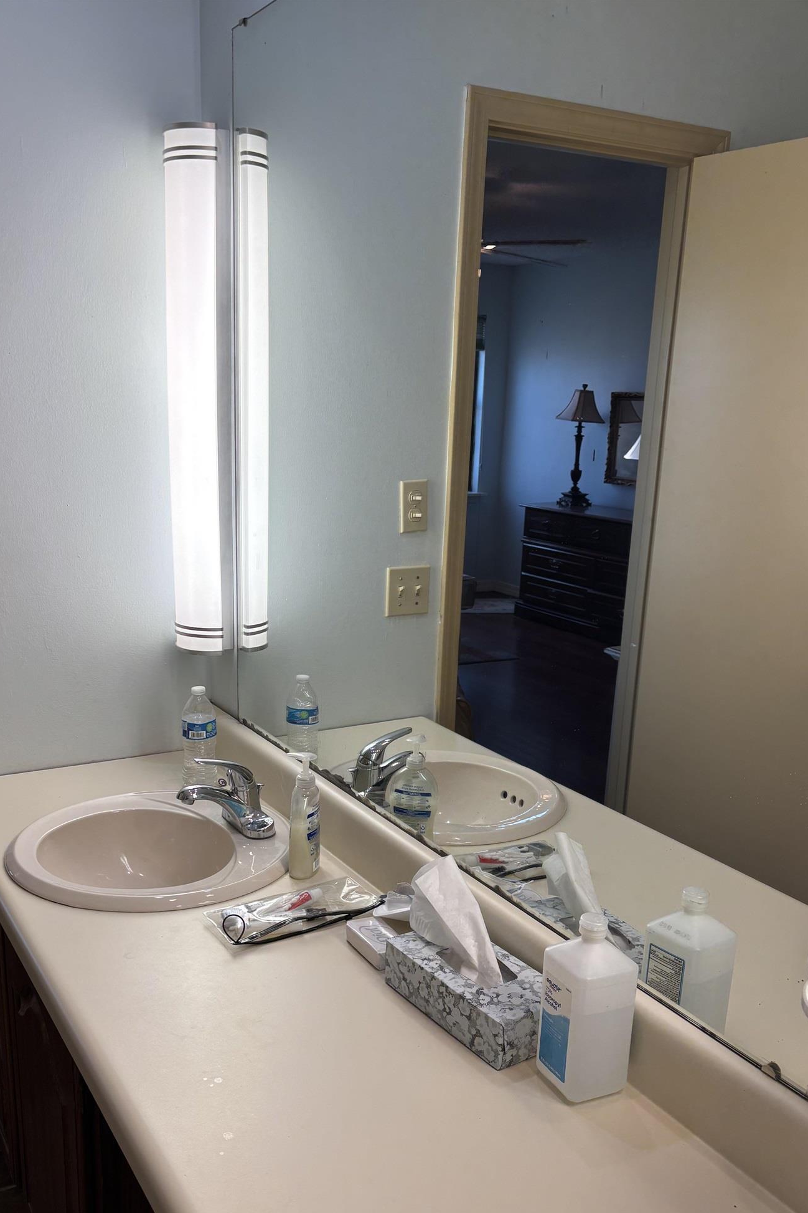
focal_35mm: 32
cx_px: 332
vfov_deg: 58.3
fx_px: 1077
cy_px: 715
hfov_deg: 41.0
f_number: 1.6
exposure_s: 1/171
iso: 40
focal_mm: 5.96
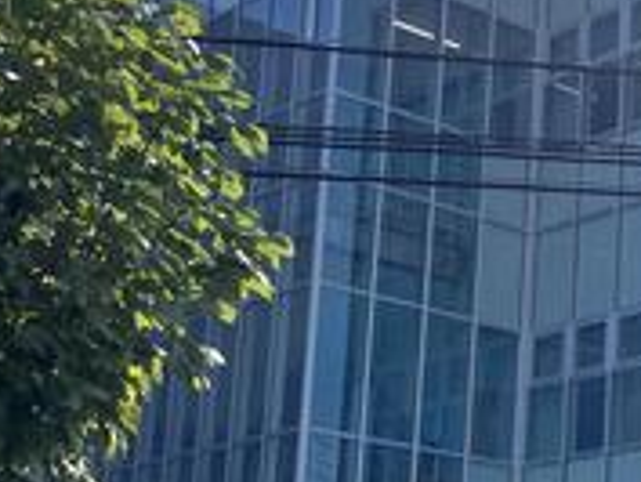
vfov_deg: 15.4
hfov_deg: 18.6
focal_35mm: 95
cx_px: 913
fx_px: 1760
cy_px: 439
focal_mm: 3.99
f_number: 1.8
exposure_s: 1/3040
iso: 32
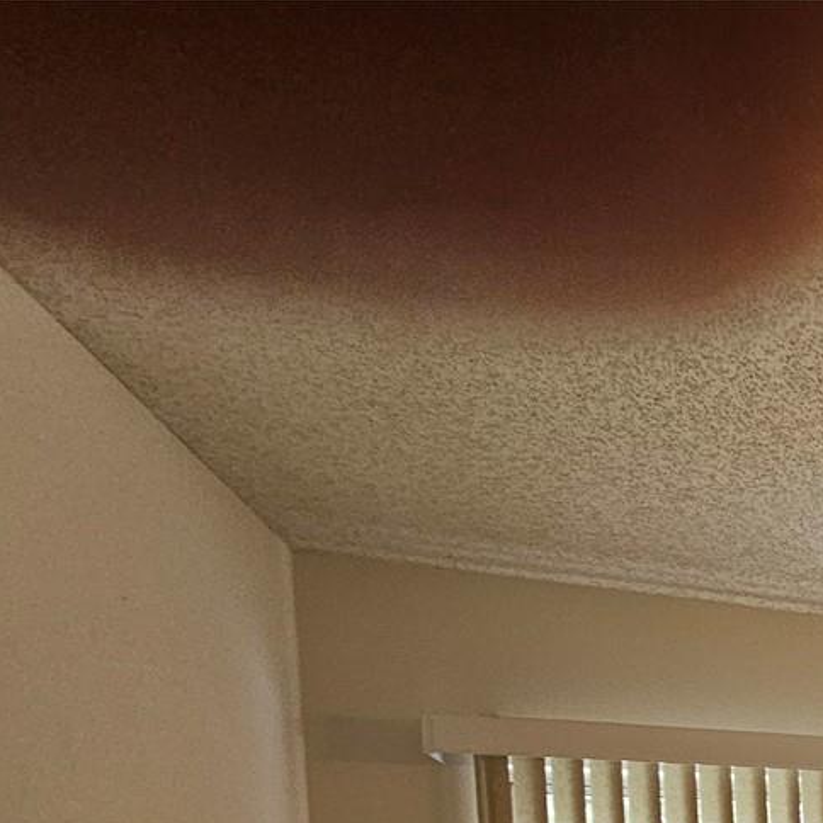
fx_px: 1022
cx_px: 1303
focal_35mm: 38
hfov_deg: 26.7
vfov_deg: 34.1
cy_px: 1019
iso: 100
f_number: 2.2
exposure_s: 1/60
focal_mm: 2.2
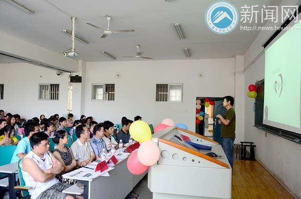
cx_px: 150
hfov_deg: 64.7
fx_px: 238
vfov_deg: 45.5
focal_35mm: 28
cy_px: 100
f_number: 3.8
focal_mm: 19
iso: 640
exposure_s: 1/80
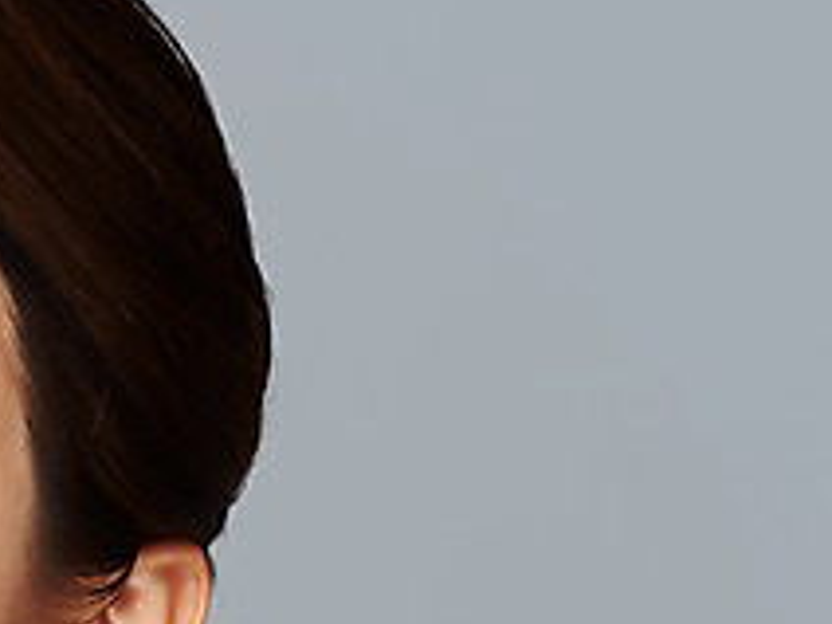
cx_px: -112
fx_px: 6850
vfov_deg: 5.2
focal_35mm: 285
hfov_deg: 6.9
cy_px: 702
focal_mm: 105
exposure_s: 1/125
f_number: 16
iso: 64
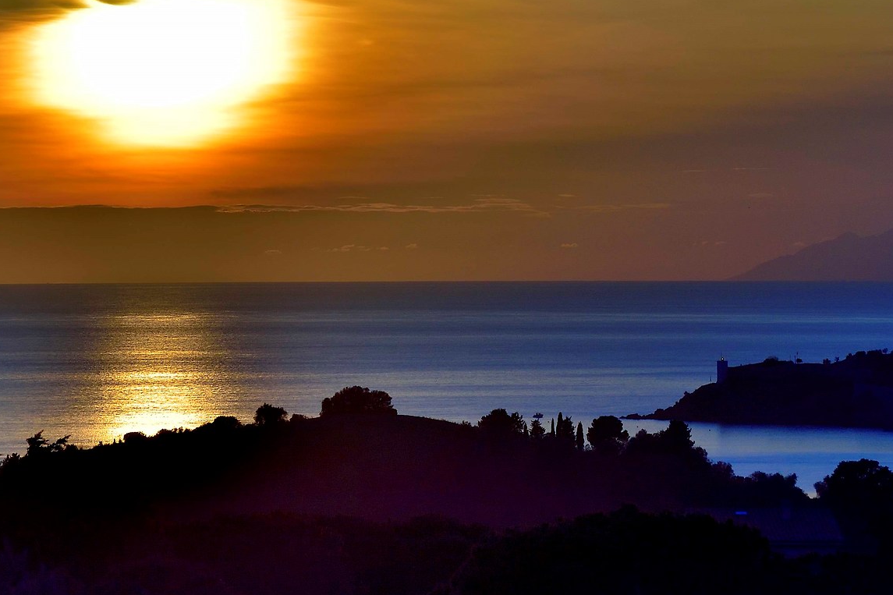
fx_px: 8060
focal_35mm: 325
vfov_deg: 4.2
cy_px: -15
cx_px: 415
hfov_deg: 6.3
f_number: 8
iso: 200
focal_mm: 155
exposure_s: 1/4000
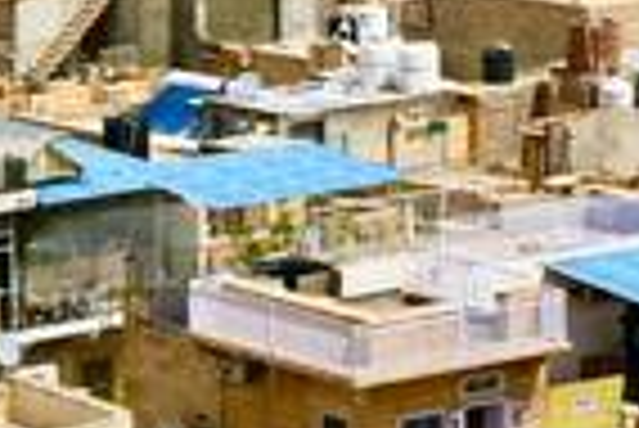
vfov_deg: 8.3
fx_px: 2768
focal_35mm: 156
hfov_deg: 11.5
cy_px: -455
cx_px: 1368
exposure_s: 1/500
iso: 100
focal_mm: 20.5
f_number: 8
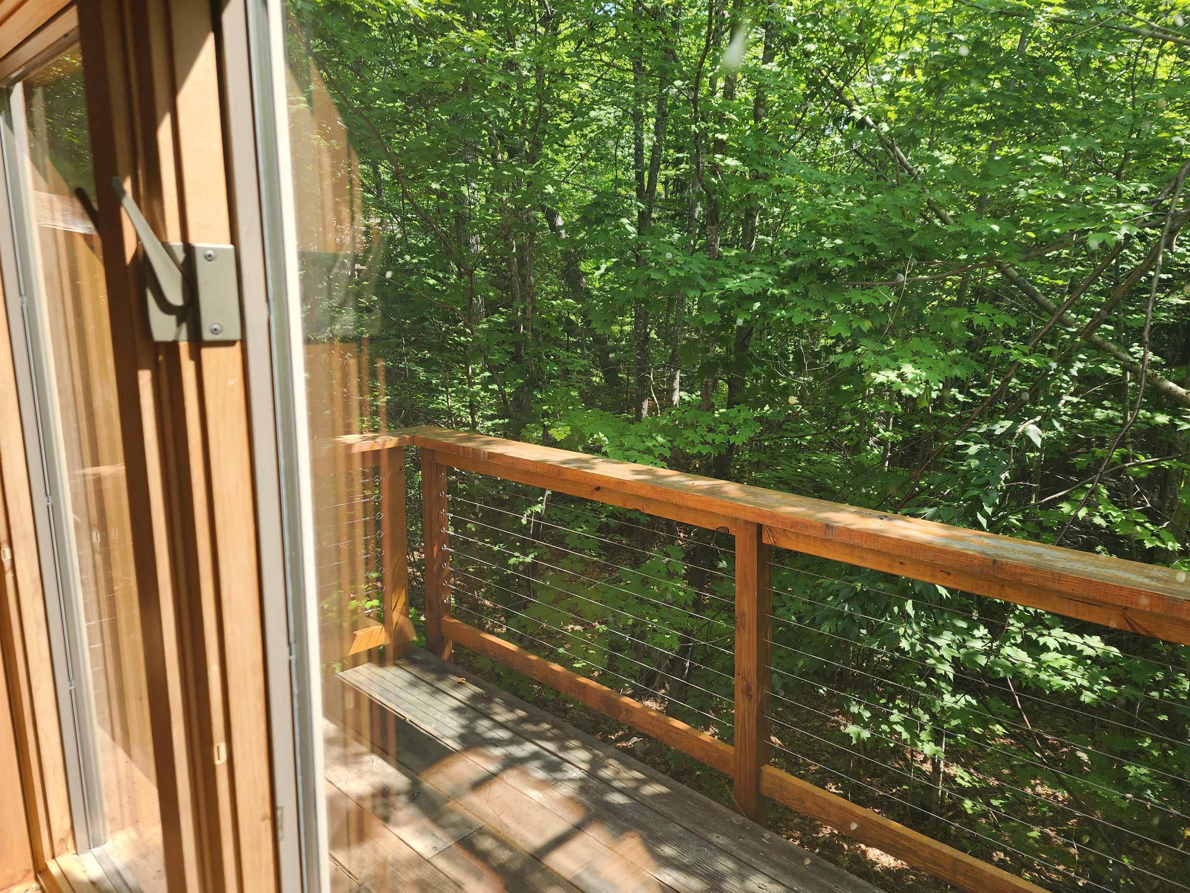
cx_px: 595
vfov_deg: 58.9
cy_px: 446
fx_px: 791
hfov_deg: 73.9
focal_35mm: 23
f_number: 1.8
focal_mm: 6.4
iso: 20
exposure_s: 1/180
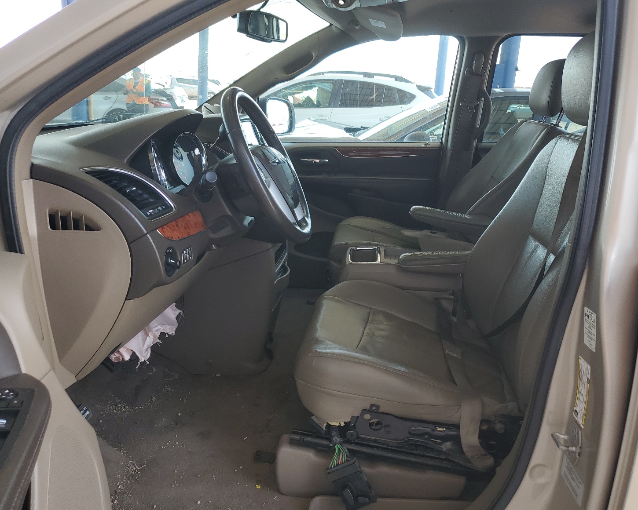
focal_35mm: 28
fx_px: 529
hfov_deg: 62.1
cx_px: 346
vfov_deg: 51.5
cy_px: 250
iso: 50
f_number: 1.5
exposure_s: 1/167
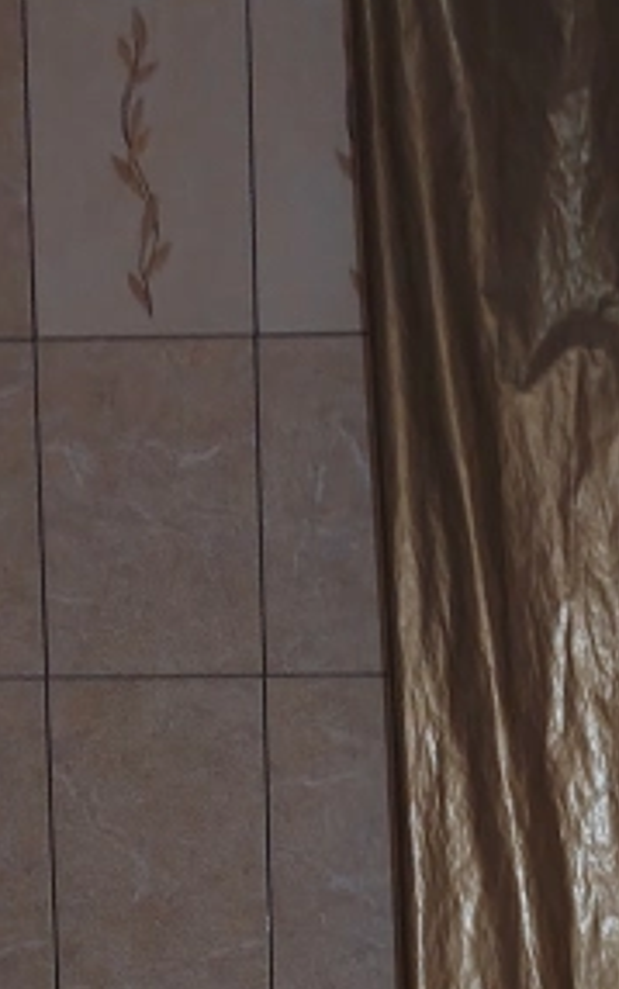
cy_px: 1266
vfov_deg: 20.0
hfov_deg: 13.5
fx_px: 2589
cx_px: 533
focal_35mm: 96
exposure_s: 1/16.7
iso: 4472
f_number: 1.75
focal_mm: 5.25
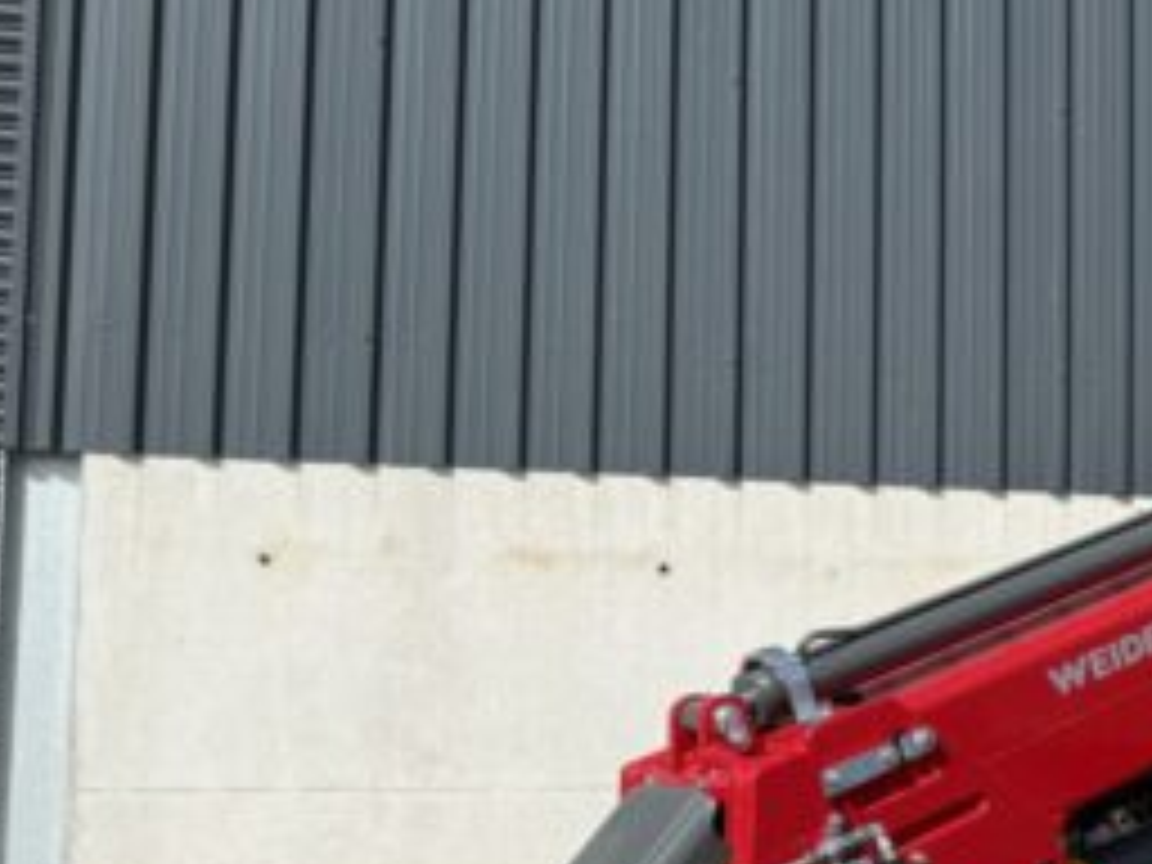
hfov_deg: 23.5
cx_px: 1552
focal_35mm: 72
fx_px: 2396
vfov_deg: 20.4
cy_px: 572
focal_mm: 6.76
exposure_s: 1/4975
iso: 80
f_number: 1.78
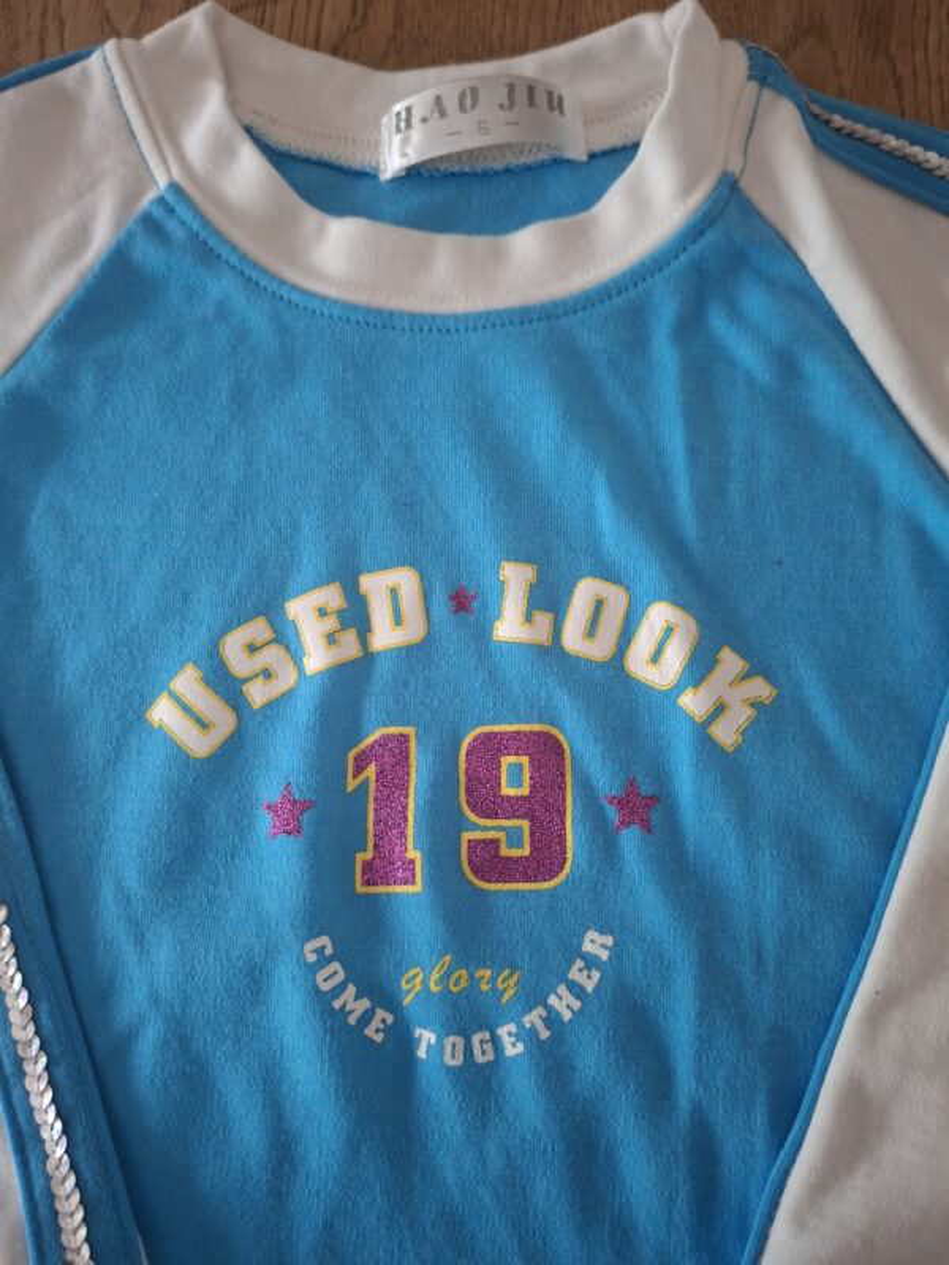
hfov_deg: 58.9
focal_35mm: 23
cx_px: 474
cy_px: 632
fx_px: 841
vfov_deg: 73.9
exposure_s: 1/25
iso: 400
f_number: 1.8
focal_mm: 5.54
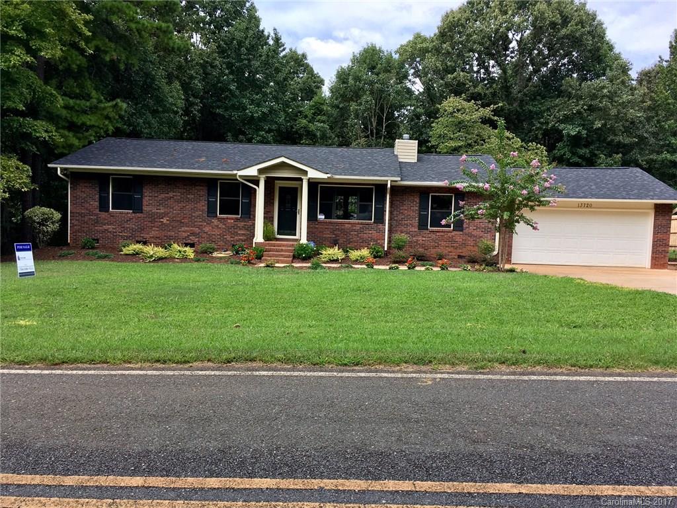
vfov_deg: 48.2
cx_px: 338
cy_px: 254
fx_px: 567
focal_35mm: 29
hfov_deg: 61.7
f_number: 2.2
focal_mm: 4.15
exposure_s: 1/630
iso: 25
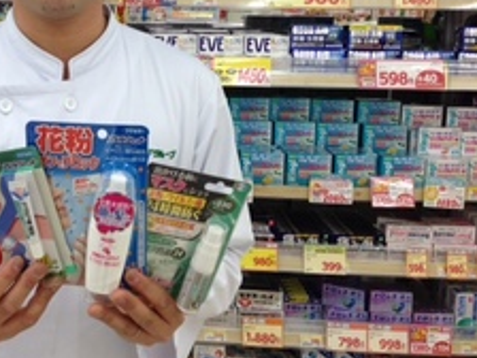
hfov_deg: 31.3
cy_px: 77
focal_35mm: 59
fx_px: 813
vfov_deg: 24.5
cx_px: 57
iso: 64
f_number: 2.4
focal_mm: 4.12
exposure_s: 1/120
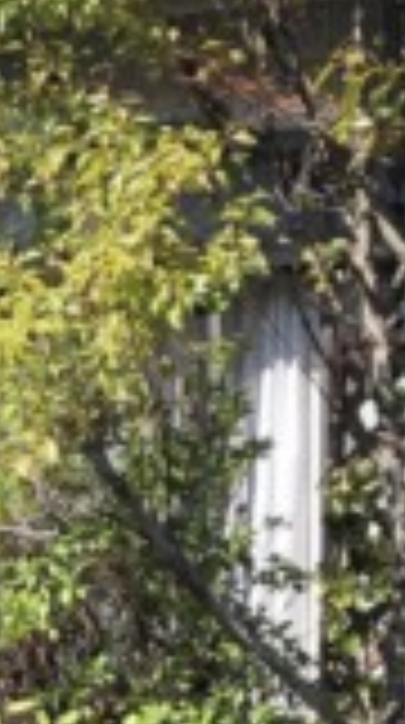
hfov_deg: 7.9
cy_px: 1156
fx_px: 2916
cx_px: 112
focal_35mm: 152
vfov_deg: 13.2
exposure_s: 1/495
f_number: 1.8
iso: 20
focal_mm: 3.99
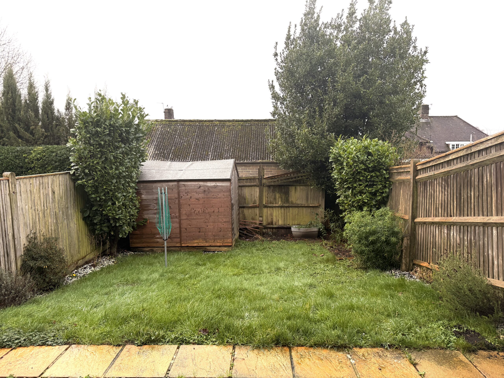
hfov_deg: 71.6
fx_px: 349
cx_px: 252
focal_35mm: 24
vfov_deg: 56.8
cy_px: 189
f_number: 1.78
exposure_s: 1/822
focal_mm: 6.76
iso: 100
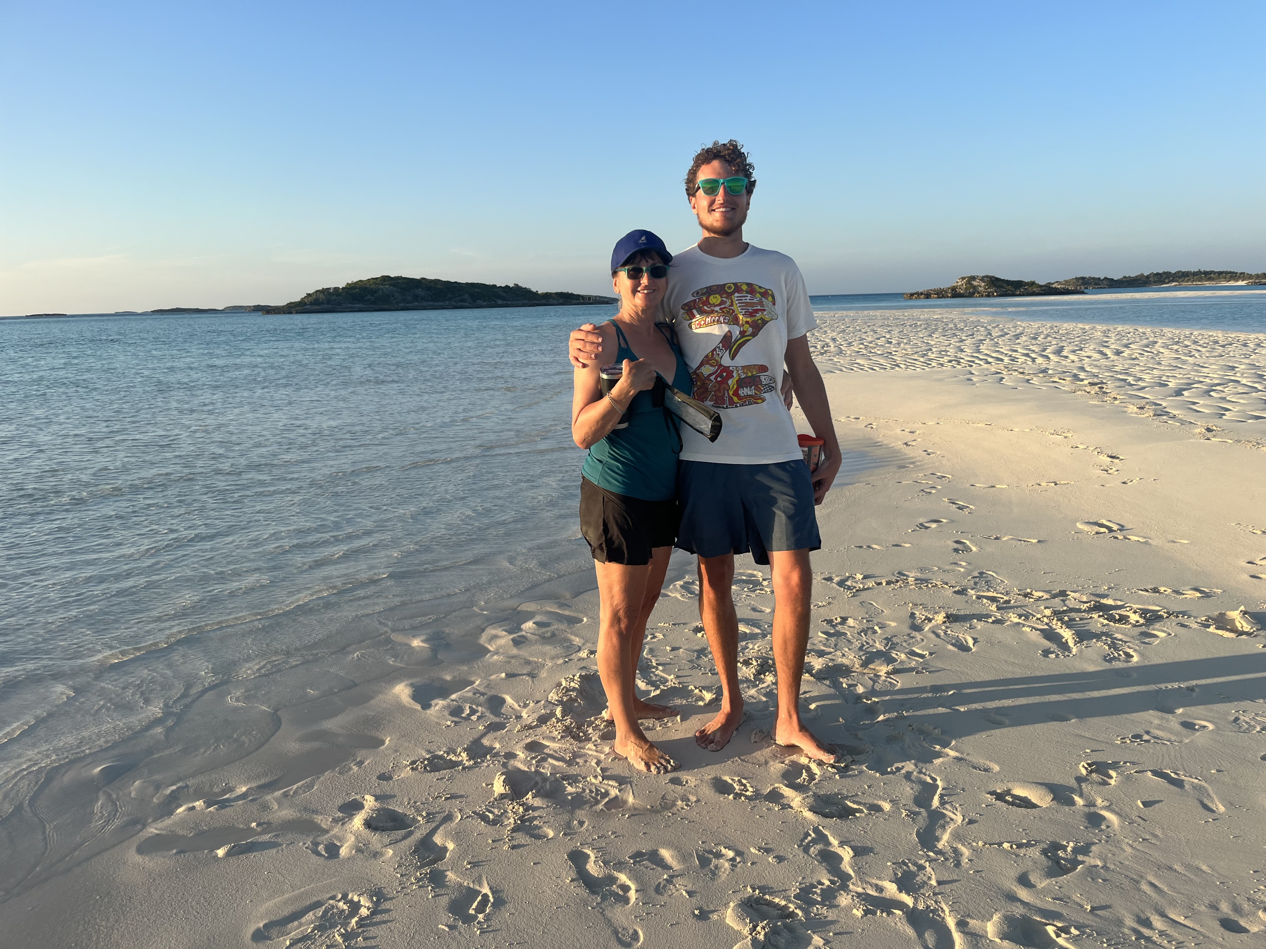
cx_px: 633
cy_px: 474
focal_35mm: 26
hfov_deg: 67.3
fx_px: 951
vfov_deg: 53.1
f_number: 1.6
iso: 50
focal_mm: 5.1
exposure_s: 1/1776
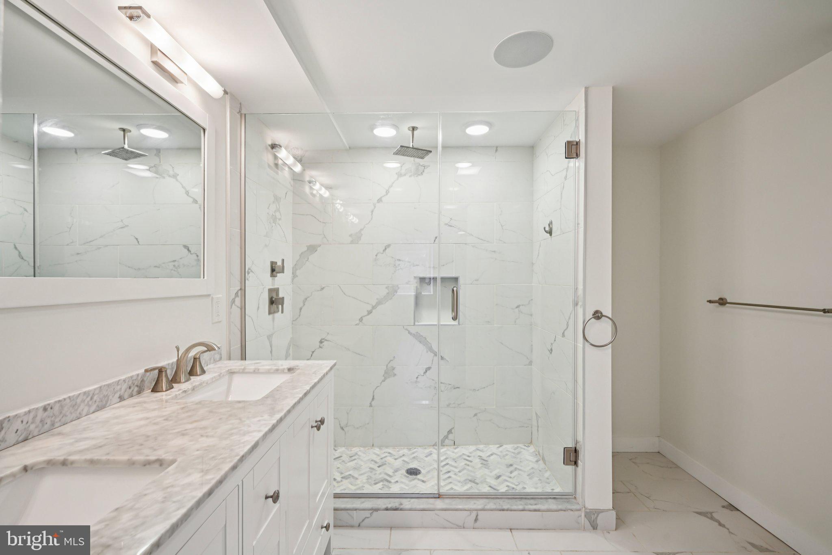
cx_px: 416
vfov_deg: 73.7
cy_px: 278
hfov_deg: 96.7
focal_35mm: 16
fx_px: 370
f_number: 8
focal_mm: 16
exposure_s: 1/40
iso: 400
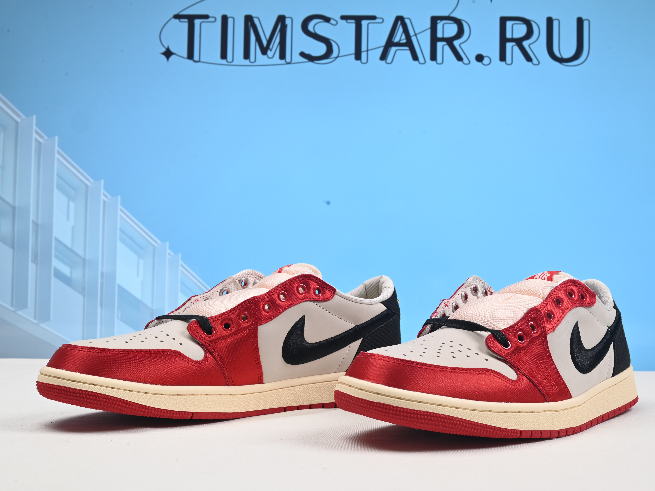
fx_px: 833
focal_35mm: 44
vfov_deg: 32.9
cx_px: 373
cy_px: 249
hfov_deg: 42.8
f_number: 16
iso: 100
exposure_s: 1/2.5
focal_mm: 40
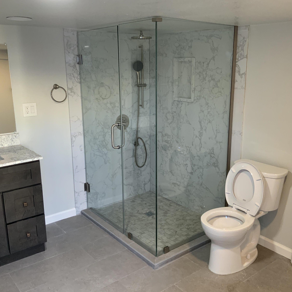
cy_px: 144
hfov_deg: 47.2
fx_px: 334
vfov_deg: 47.2
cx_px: 155
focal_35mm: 35
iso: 125
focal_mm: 3
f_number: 1.8
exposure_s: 1/60
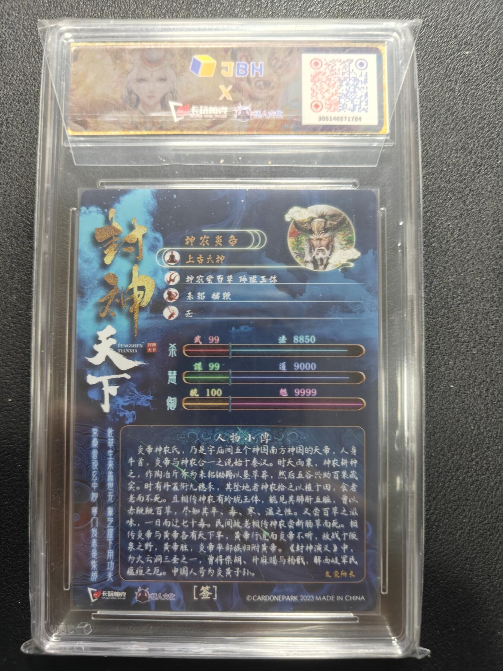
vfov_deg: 71.6
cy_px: 336
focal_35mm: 24
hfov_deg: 56.8
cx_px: 252
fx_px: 465
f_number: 1.8
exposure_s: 1/39
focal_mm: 5.59
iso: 160
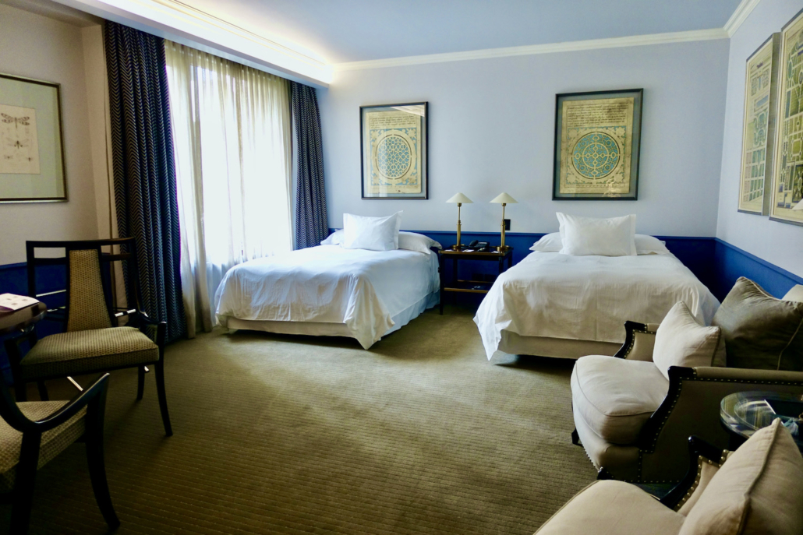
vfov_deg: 53.1
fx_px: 535
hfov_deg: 73.7
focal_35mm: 24
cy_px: 268
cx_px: 402
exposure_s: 1/40
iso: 320
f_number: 1.8
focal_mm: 8.8
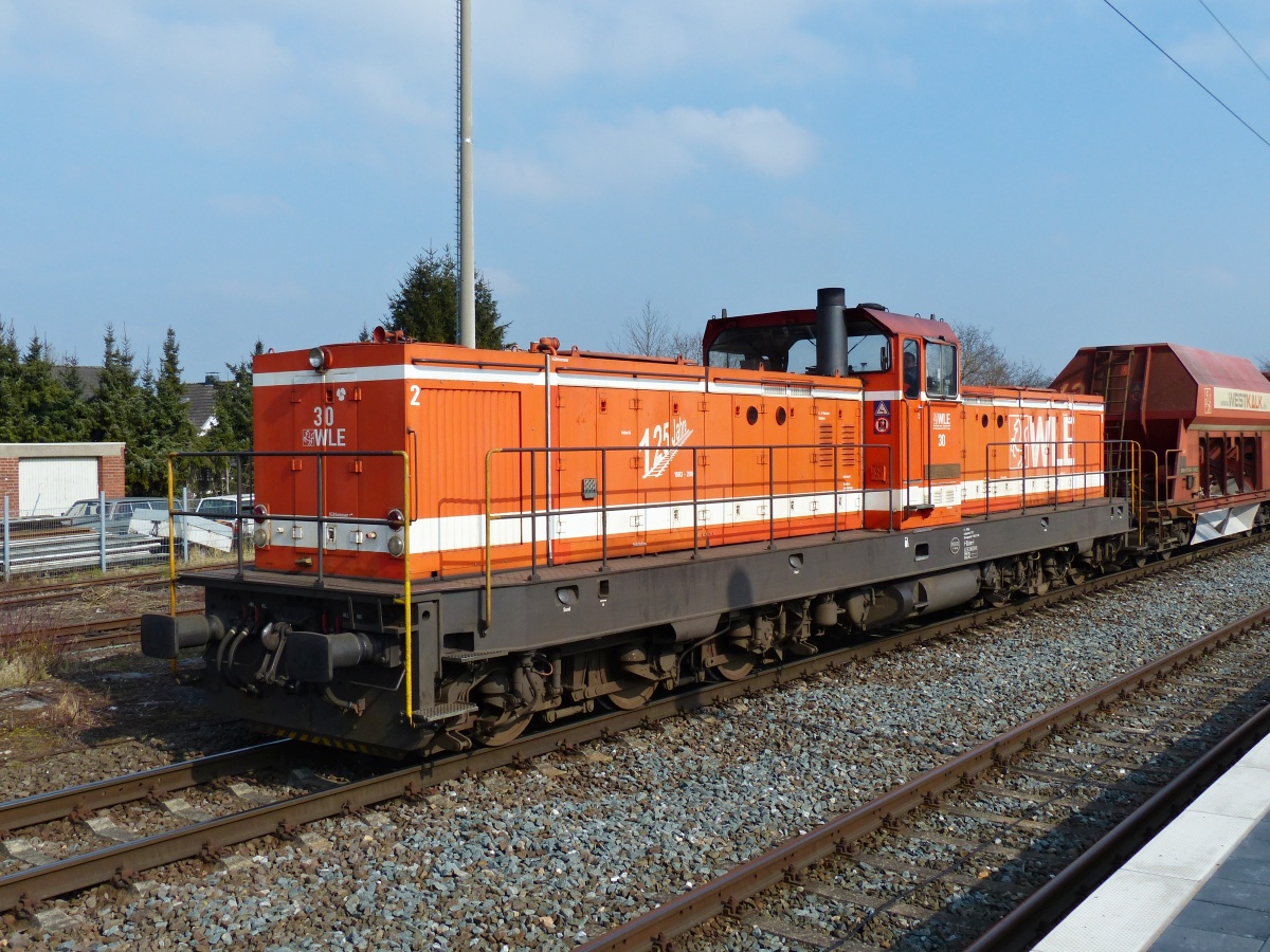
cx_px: 635
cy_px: 476
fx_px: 1284
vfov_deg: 40.7
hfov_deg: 52.6
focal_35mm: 35
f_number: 4
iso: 100
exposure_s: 1/1000
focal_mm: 6.2
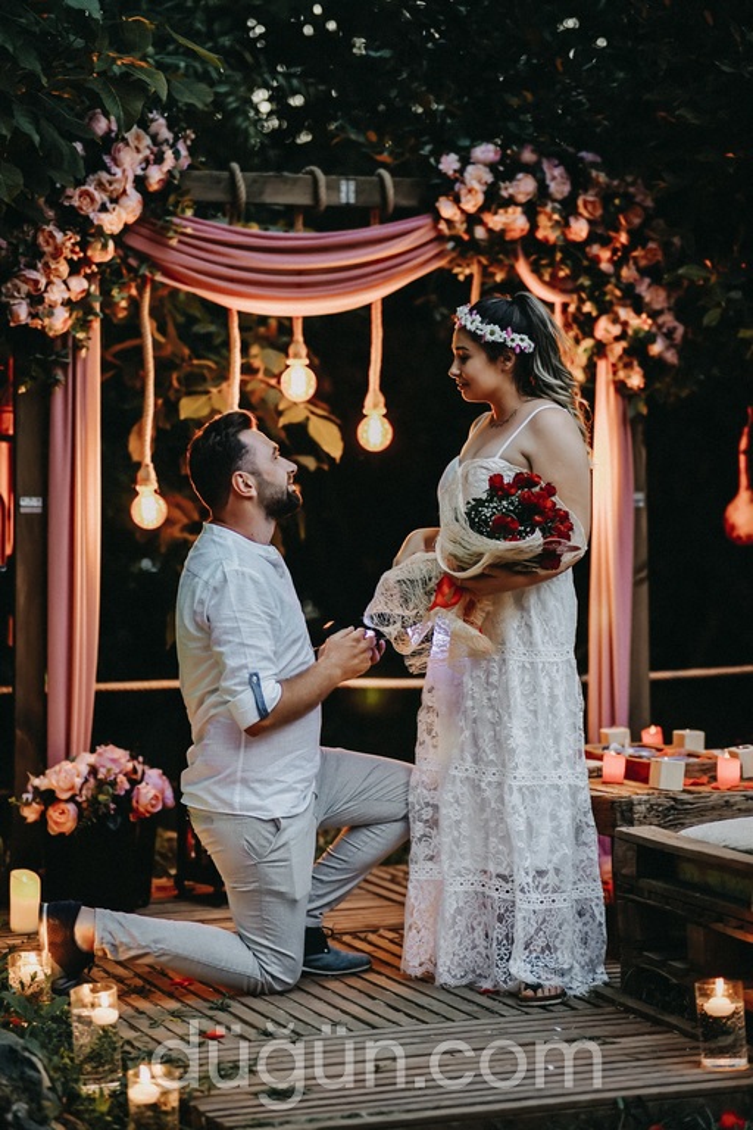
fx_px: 2667
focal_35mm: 85
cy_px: 565
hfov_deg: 16.1
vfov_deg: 23.9
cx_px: 376
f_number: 1.6
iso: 1000
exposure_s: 1/125
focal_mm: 85
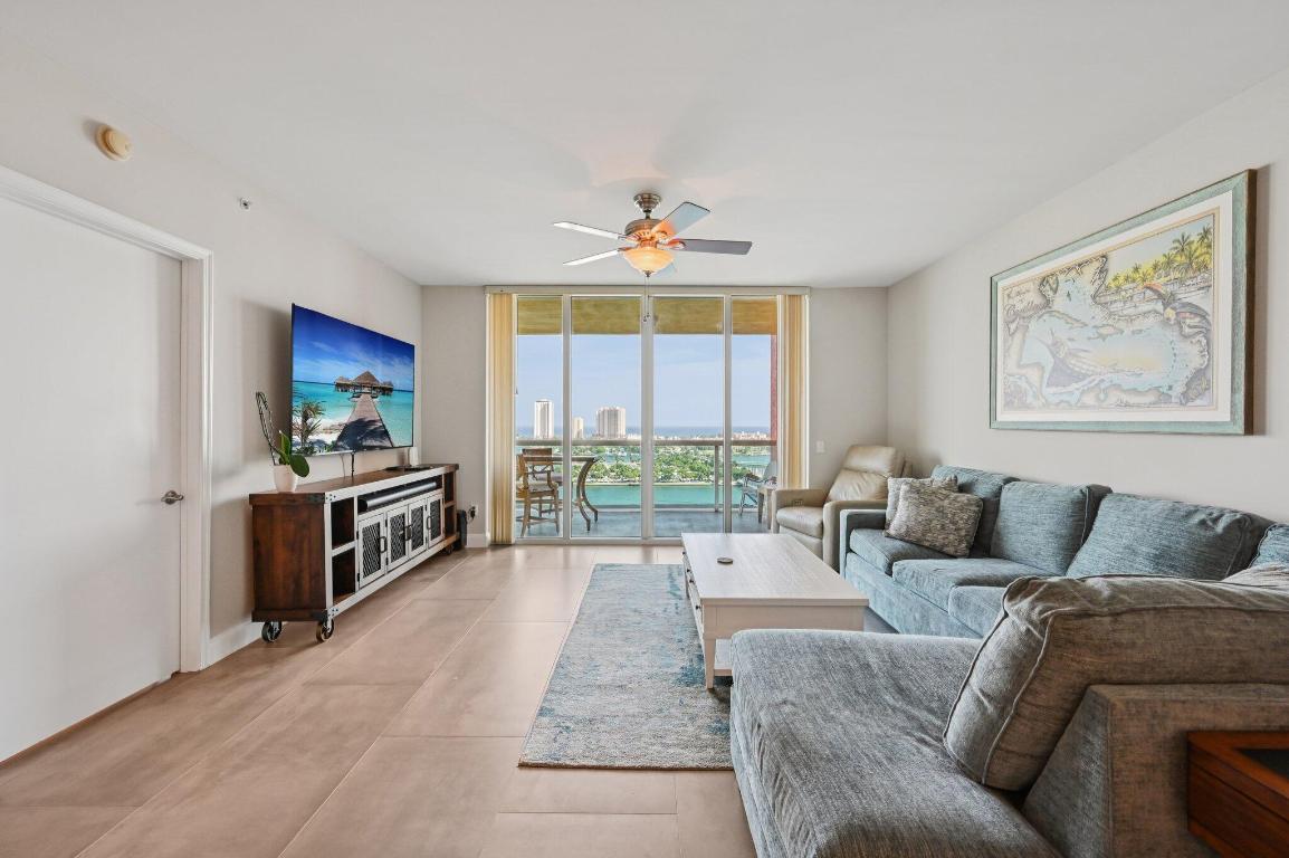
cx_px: 644
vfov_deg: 81.1
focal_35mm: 14
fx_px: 501
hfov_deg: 104.3
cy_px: 429
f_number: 8
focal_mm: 14
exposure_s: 1/250
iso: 800
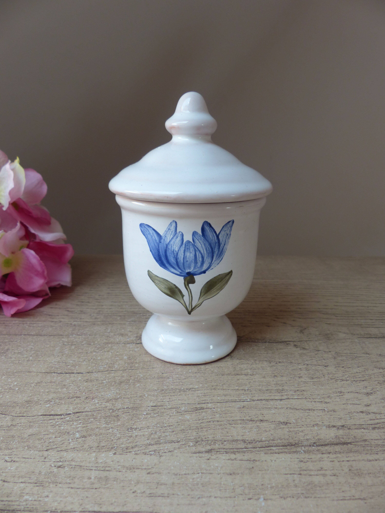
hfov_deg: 54.9
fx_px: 371
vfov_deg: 69.4
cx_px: 192
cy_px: 256
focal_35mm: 25
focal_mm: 4.5
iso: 100
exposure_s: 1/80
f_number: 2.8
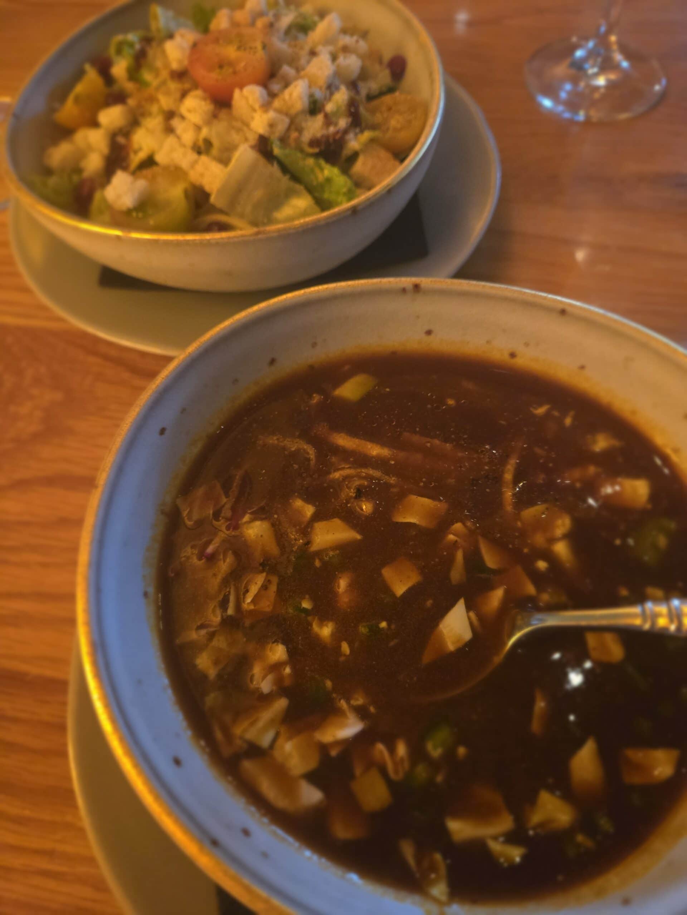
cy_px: 458
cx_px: 344
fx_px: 609
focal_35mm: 23
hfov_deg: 58.9
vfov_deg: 73.9
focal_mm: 5.4
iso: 1600
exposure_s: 1/24
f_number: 1.8
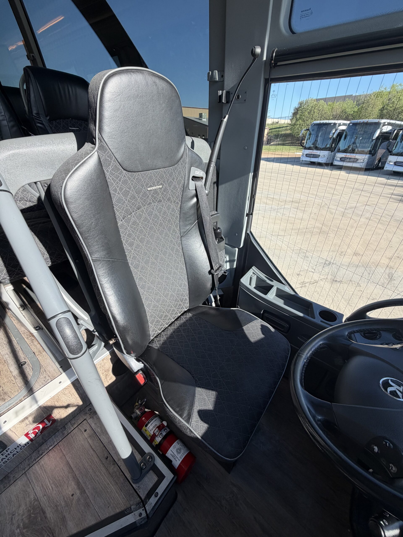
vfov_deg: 102.1
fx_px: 217
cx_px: 202
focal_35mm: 14
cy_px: 268
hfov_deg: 85.7
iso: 64
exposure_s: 1/486
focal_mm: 2.22
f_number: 2.2
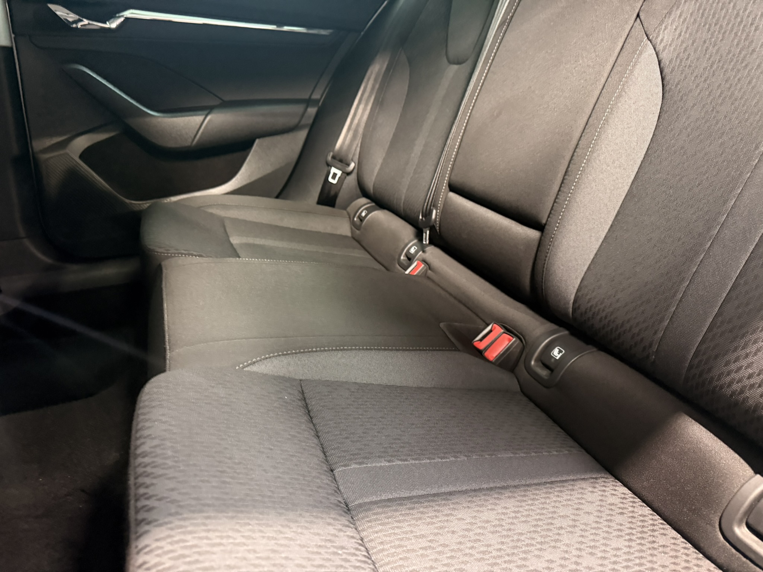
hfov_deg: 71.6
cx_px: 382
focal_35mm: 24
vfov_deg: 56.8
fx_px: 529
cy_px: 286
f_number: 1.78
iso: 1000
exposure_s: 1/34
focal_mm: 6.76
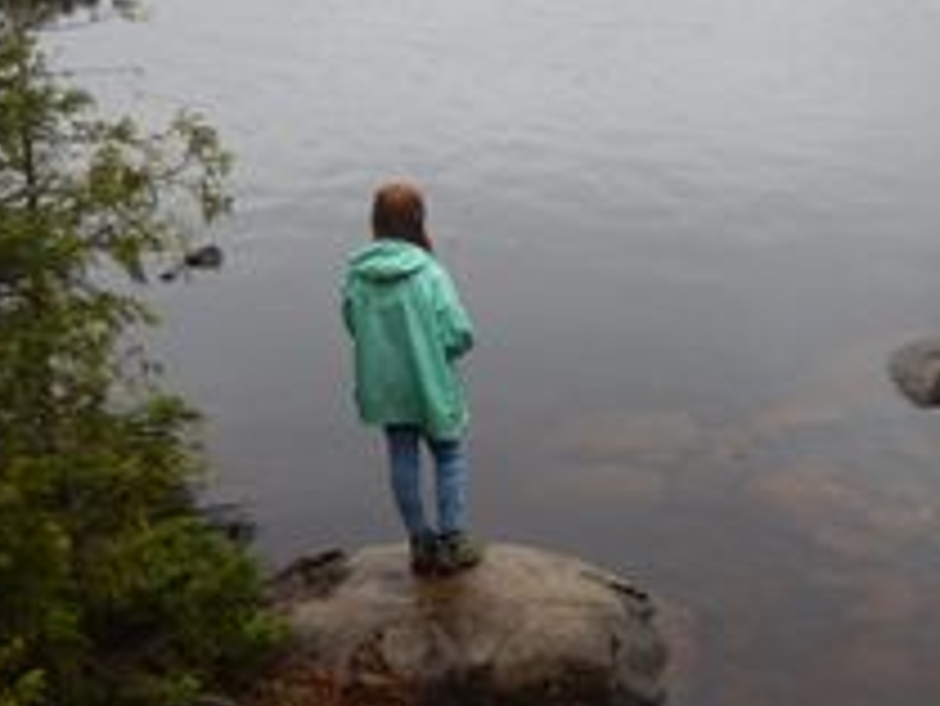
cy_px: 337
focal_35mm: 46
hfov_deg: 40.2
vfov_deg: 31.5
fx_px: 1250
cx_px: 688
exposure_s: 1/320
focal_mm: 4.3
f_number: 2.8
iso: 125
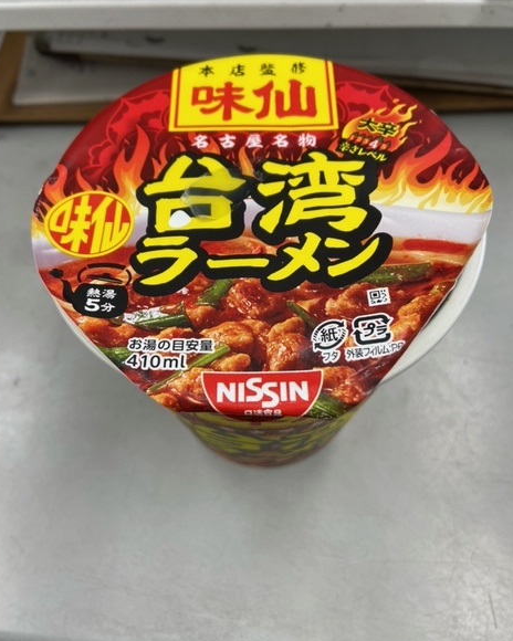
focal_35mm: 28
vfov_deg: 62.2
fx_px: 531
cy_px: 300
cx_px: 251
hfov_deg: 51.5
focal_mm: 4.25
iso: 100
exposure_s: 1/120
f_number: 1.8
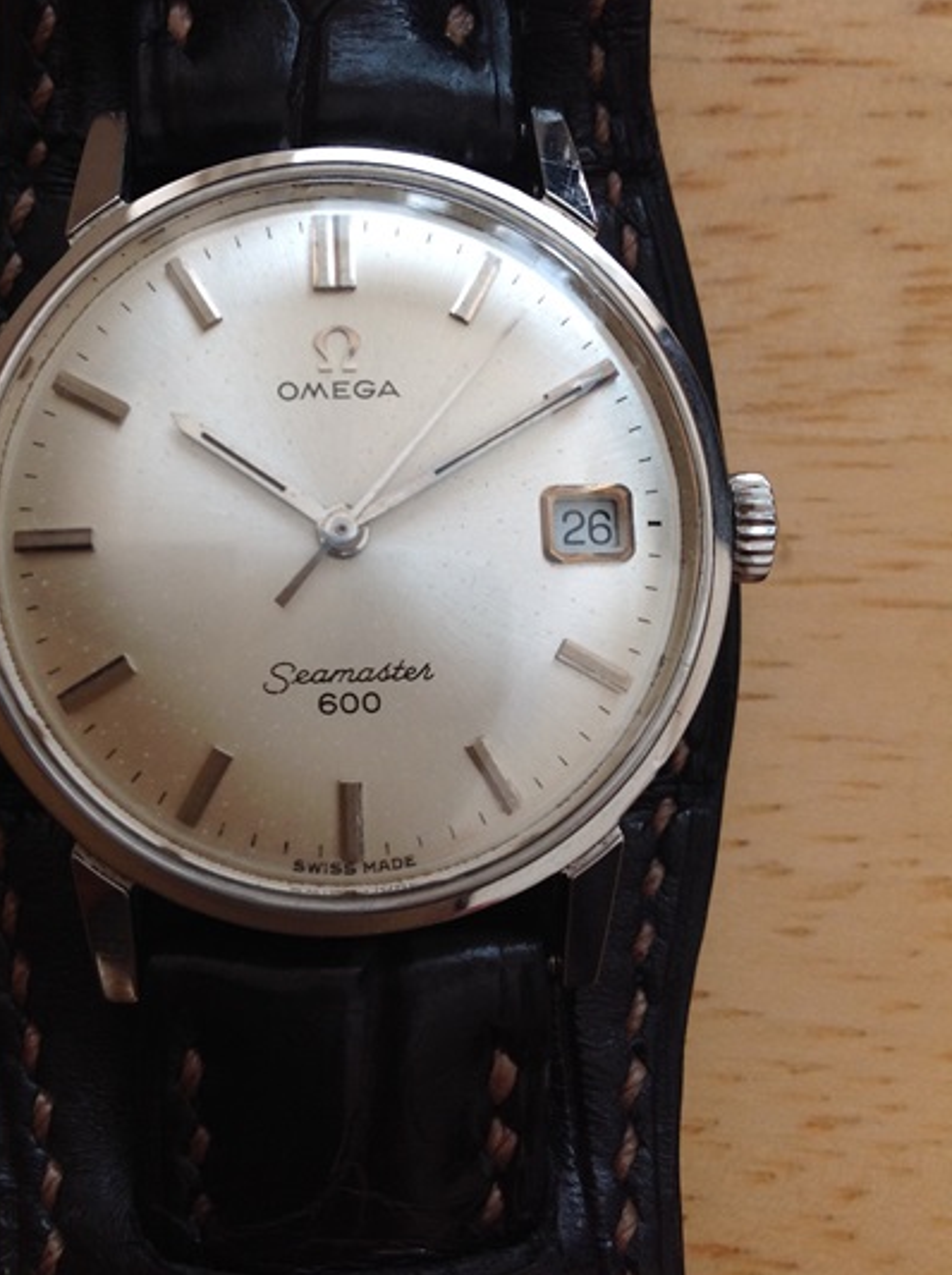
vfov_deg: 44.7
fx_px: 1544
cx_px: 395
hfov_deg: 34.2
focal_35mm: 42
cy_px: 550
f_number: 2.4
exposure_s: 1/30
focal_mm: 4.28
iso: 64
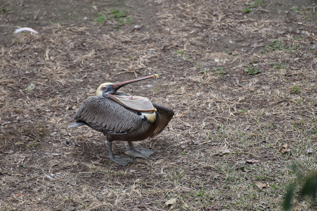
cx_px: 158
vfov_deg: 4.6
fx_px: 2642
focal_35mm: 300
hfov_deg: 6.9
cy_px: 106
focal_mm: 300
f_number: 5.6
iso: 560
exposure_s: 1/640
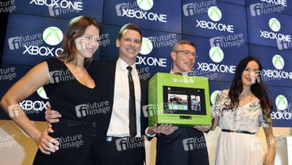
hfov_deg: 71.9
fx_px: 201
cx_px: 142
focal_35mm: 26
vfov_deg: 44.3
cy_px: 92
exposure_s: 1/50
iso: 1000
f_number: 5.6
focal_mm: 24
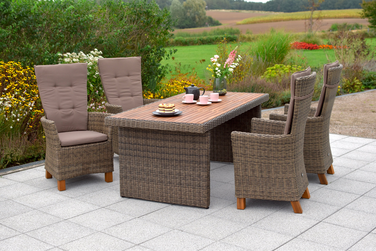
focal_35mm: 52
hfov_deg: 37.9
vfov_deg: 25.8
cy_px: 126
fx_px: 548
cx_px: 188
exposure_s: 1/800
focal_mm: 35
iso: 160
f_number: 2.8
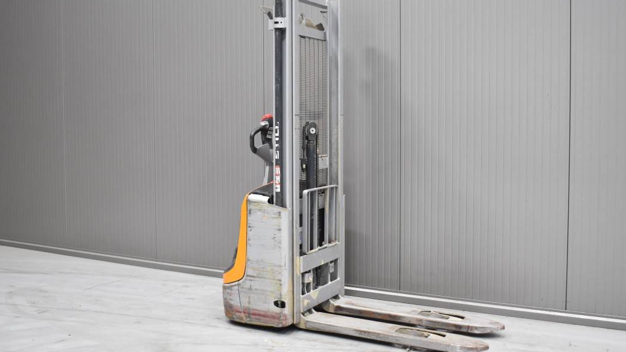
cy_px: 159
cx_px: 321
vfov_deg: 29.7
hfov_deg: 50.5
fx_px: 664
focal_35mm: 40
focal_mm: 22
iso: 1600
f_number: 4
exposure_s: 1/50
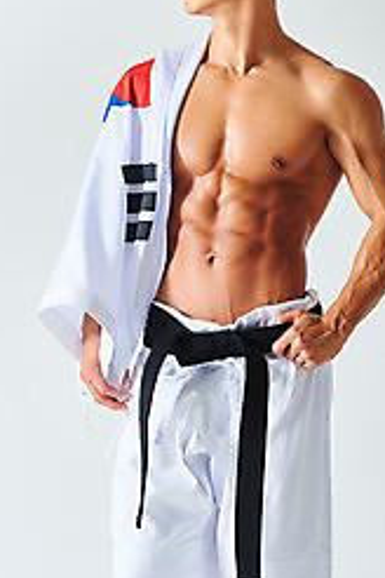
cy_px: 120
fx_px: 3657
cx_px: 168
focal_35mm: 228
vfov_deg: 9.0
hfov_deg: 6.0
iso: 100
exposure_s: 1/125
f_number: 11
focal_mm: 140
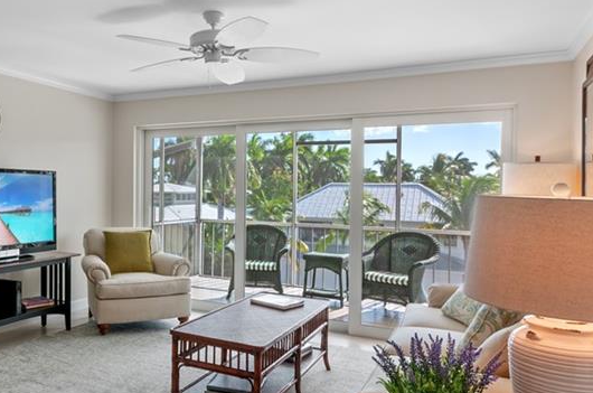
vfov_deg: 44.8
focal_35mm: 29
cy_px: 189
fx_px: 477
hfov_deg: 61.7
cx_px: 182
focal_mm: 10
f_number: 8
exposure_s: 1/15
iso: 200
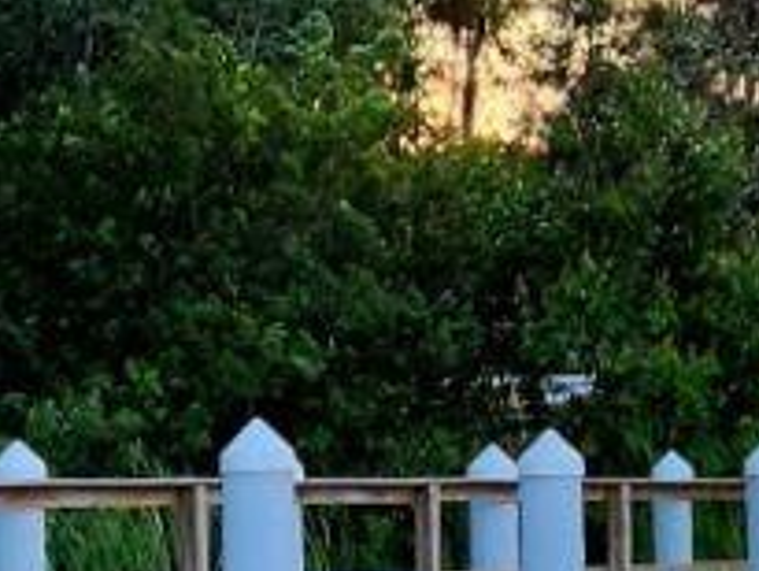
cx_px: -122
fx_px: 3774
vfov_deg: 8.6
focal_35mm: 172
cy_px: 408
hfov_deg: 11.3
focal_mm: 5.4
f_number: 1.8
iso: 50
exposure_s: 1/182
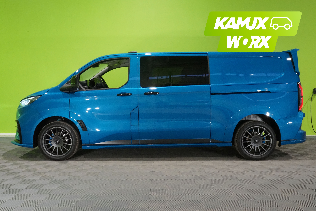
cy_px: 106
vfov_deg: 38.9
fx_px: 298
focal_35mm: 34
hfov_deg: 55.8
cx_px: 158
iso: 6400
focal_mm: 34
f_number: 20
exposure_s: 1/25
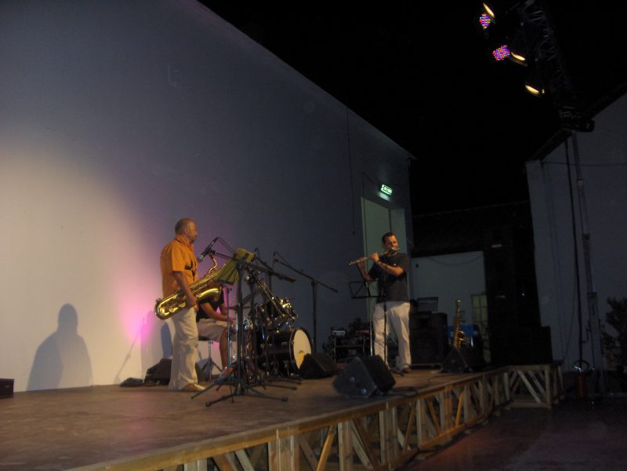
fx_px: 634
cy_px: 236
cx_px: 314
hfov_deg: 52.6
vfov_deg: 40.7
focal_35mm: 35
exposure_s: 1/60
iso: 100
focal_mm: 5.8
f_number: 2.6
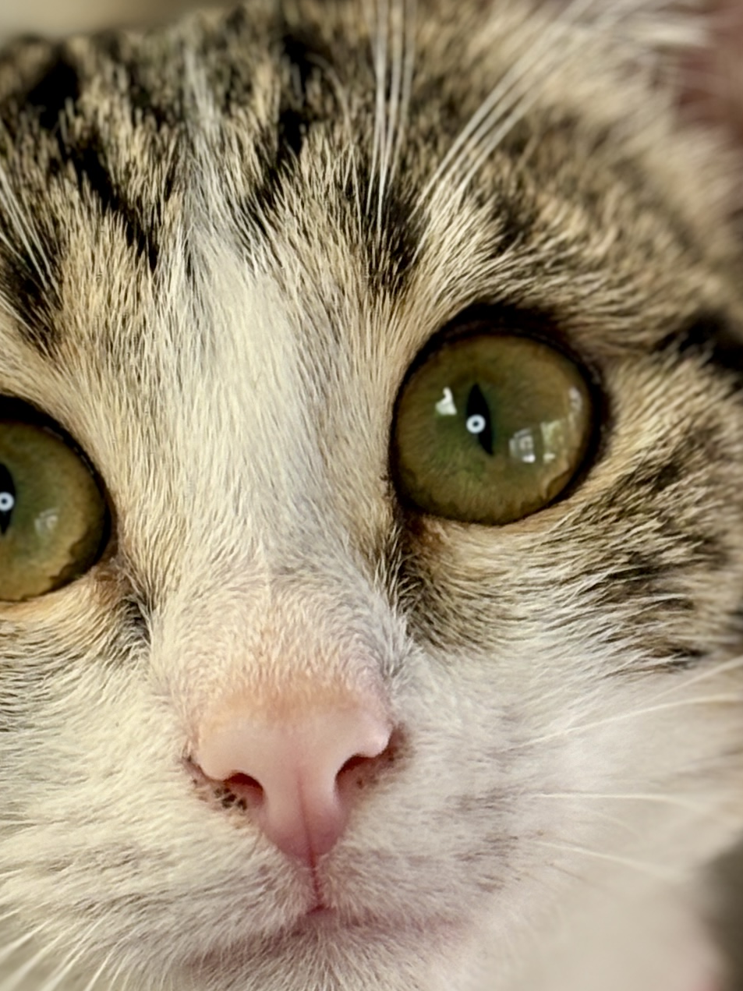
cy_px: 1079
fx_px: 4723
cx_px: 262
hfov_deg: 9.0
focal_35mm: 165
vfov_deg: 11.8
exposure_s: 1/100
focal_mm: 5.96
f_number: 1.6
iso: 50
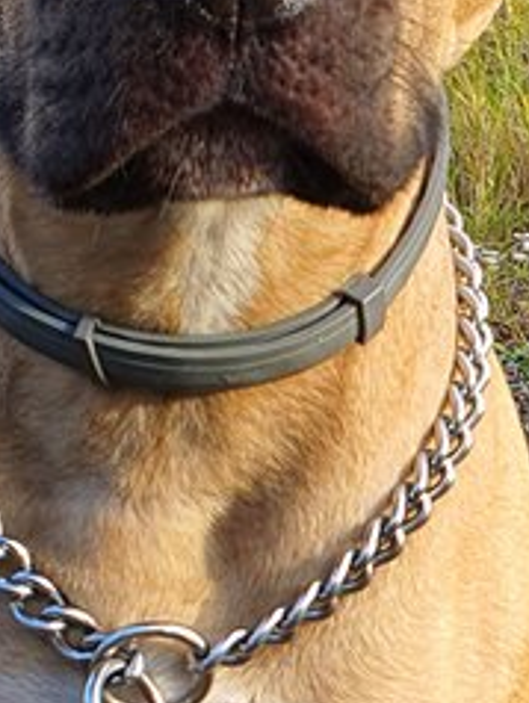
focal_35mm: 131
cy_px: 650
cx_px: 541
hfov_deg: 11.2
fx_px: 2664
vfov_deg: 14.9
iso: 50
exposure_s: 1/201
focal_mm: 4.3
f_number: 2.4
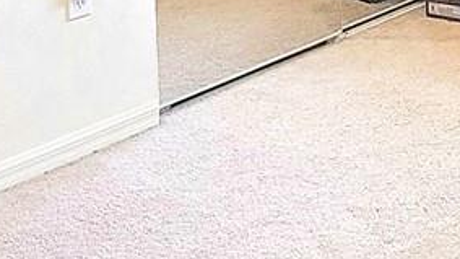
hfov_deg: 25.4
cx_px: 447
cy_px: -132
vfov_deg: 14.1
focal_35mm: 80
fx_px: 976
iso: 320
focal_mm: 2.2
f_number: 2.2
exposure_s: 1/60.2
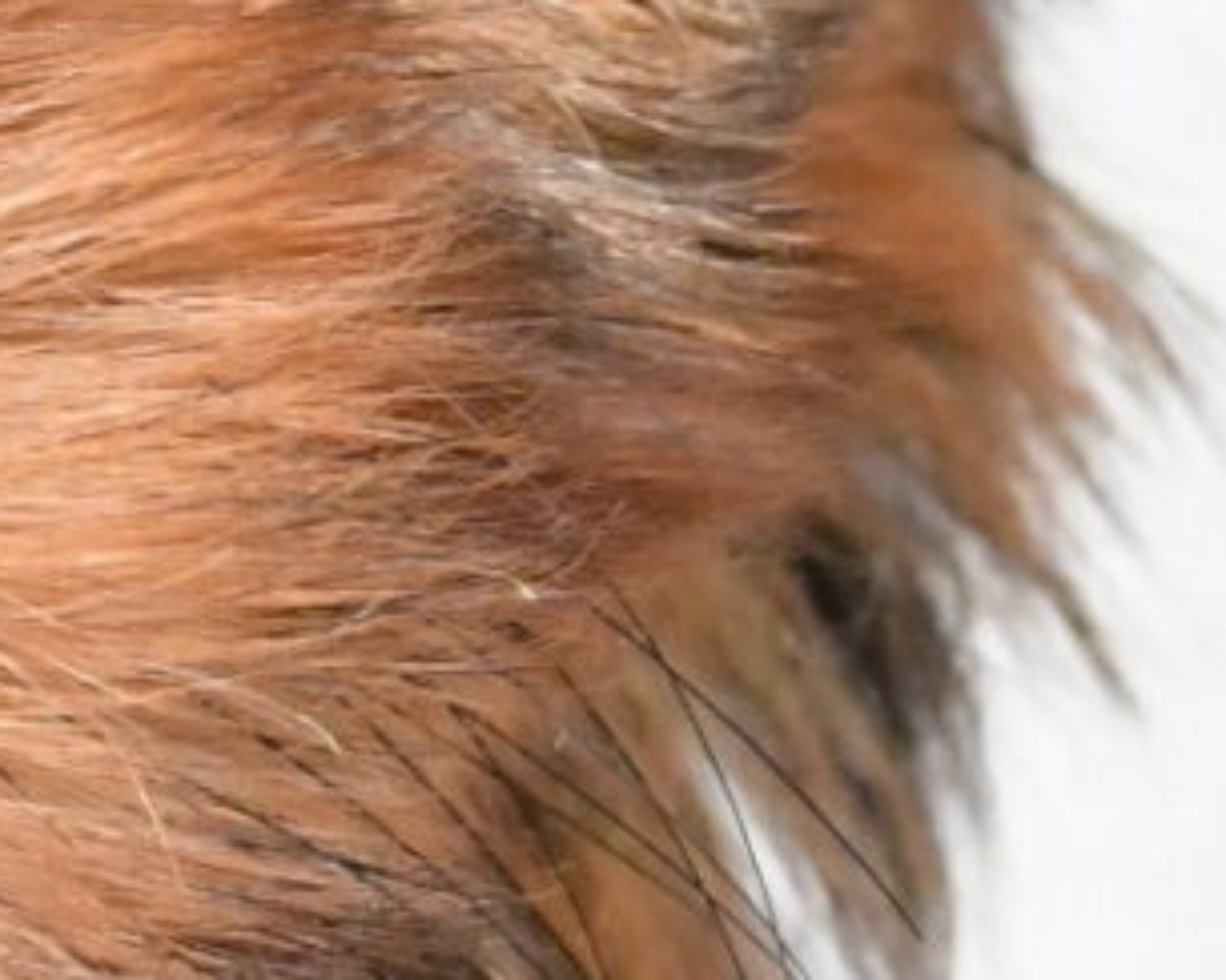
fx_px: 12010
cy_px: 530
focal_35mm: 331
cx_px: -838
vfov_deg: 4.7
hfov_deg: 5.8
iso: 4000
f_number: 11
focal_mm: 28
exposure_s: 1/400
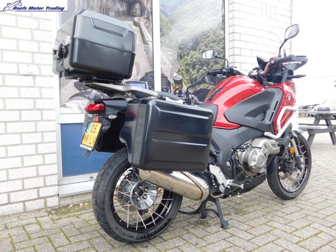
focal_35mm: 30
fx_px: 291
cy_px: 126
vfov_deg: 46.8
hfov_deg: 60.0
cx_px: 168
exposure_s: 1/80
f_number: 3.2
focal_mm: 5.3
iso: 125
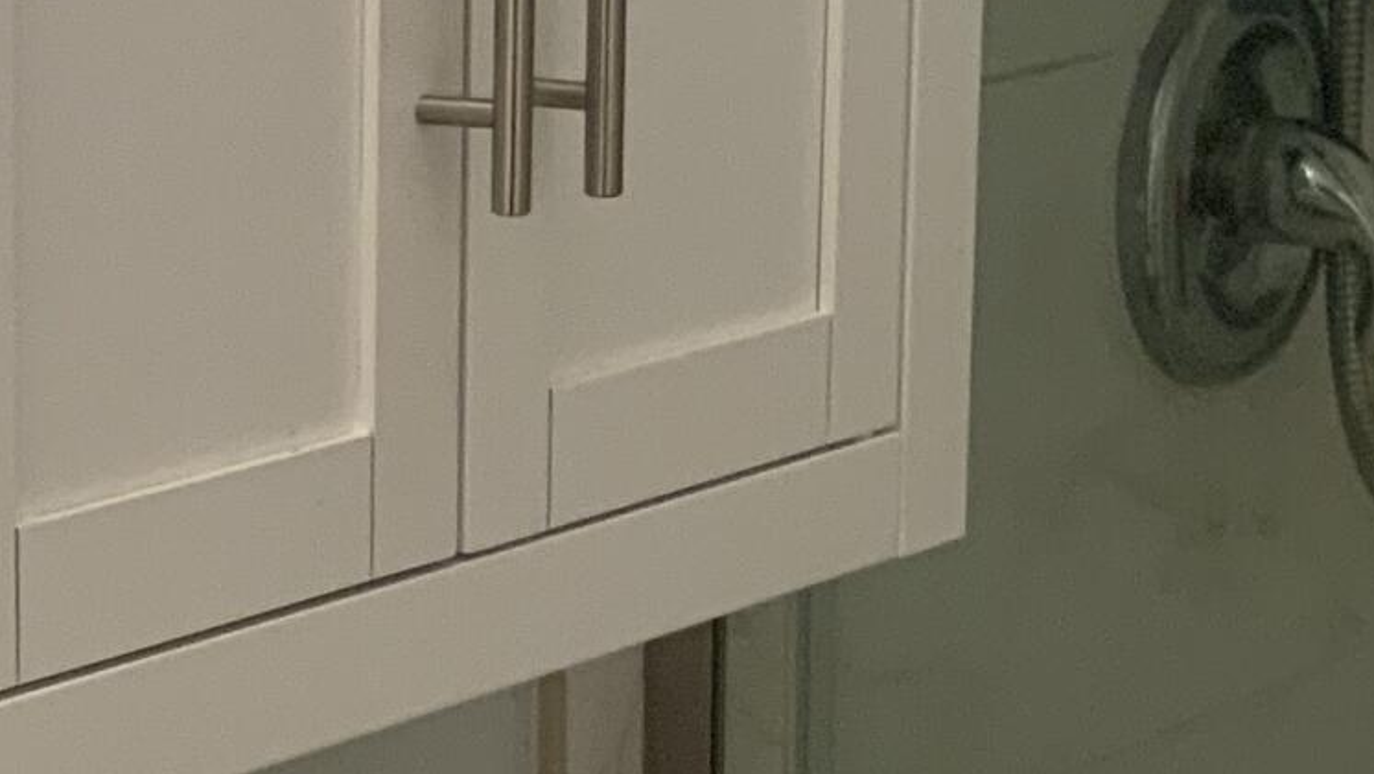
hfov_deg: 14.9
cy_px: 343
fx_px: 4628
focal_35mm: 127
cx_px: -1054
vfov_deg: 9.6
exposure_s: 1/60
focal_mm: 3
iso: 64
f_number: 1.8
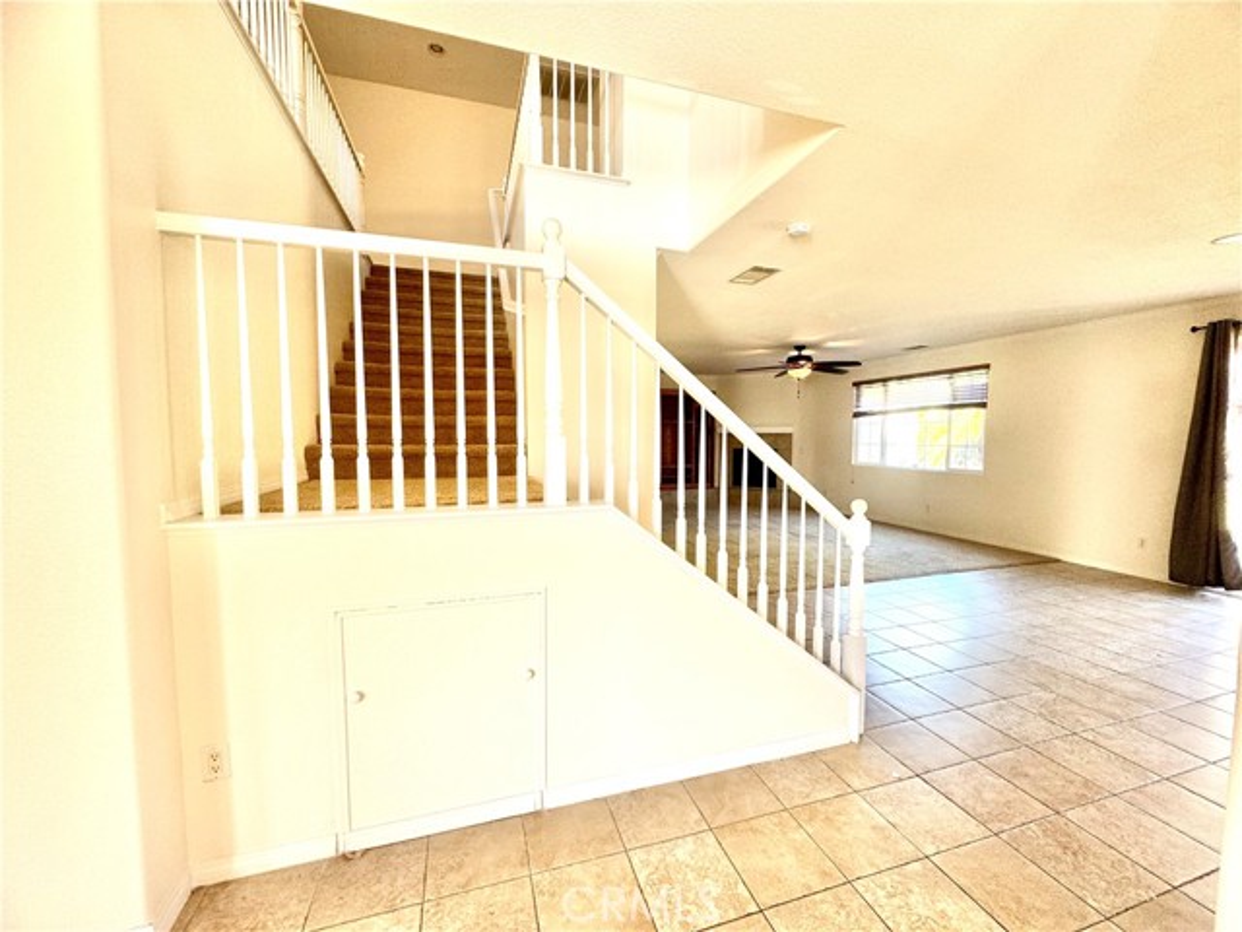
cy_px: 466
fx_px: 502
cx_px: 621
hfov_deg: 102.1
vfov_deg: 85.7
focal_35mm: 14
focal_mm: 2.22
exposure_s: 1/99
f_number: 2.2
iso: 160
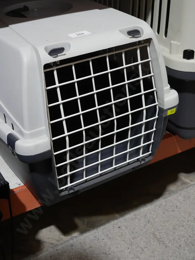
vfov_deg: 35.5
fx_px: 405
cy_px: 130
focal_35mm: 54
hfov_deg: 27.1
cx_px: 98
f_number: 5.3
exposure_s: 1/60
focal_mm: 27
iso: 800
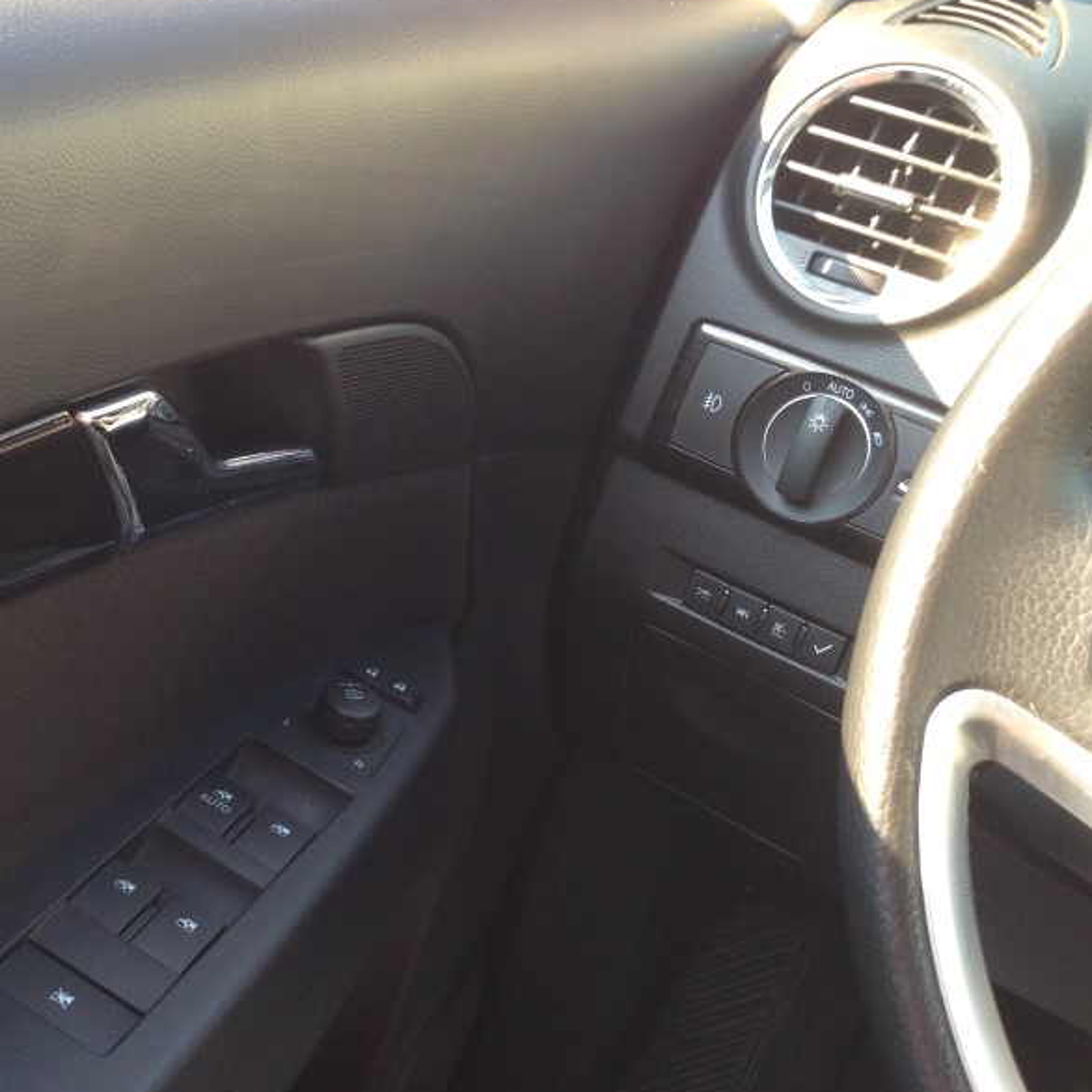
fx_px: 1820
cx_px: 328
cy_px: 613
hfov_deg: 33.0
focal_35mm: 51
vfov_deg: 33.4
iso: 64
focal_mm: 4.12
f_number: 2.4
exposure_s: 1/60
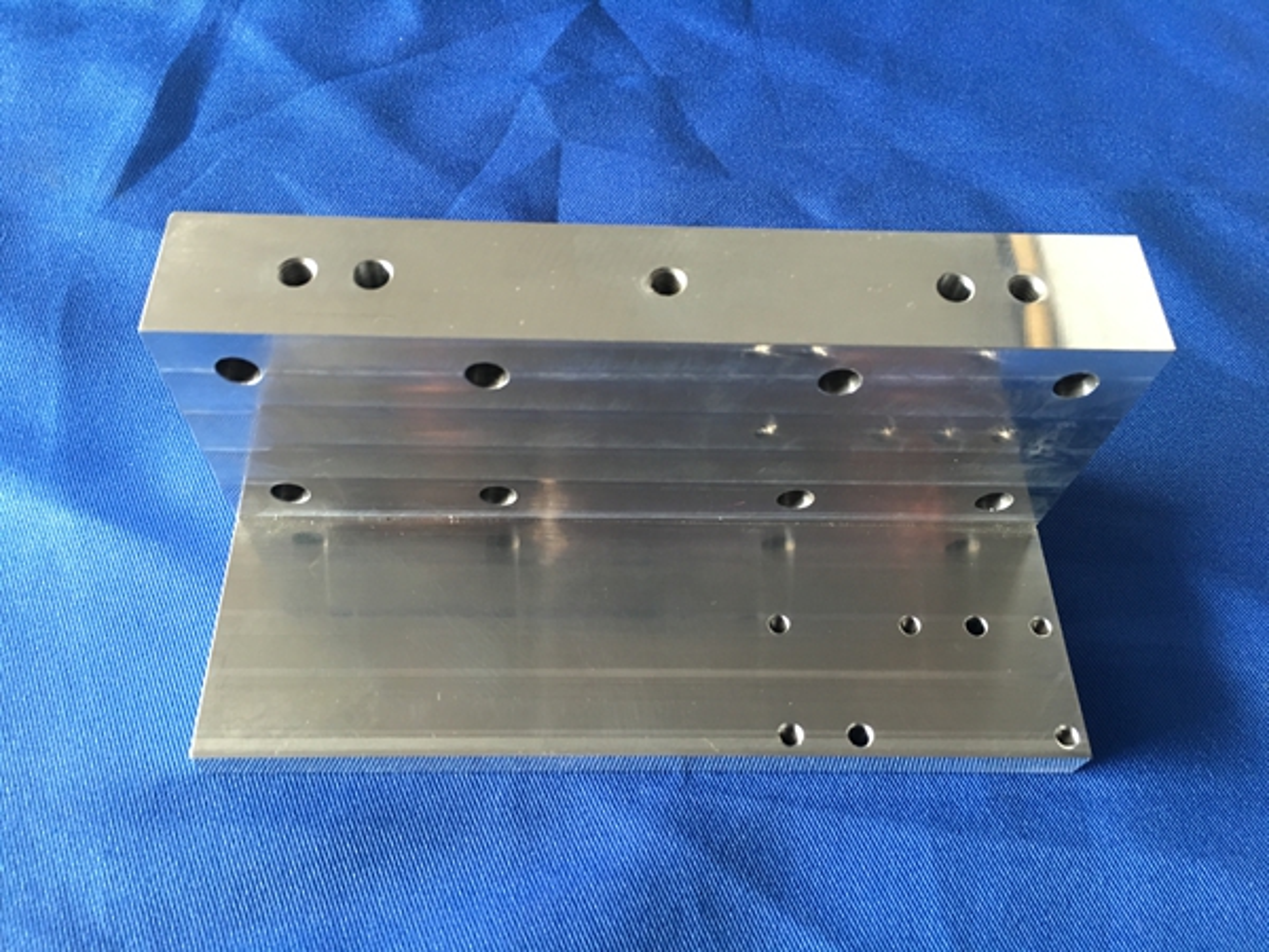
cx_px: 634
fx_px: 1063
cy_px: 476
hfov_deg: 61.7
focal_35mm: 29
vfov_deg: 48.2
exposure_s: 1/17
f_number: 2.2
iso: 80
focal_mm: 4.15
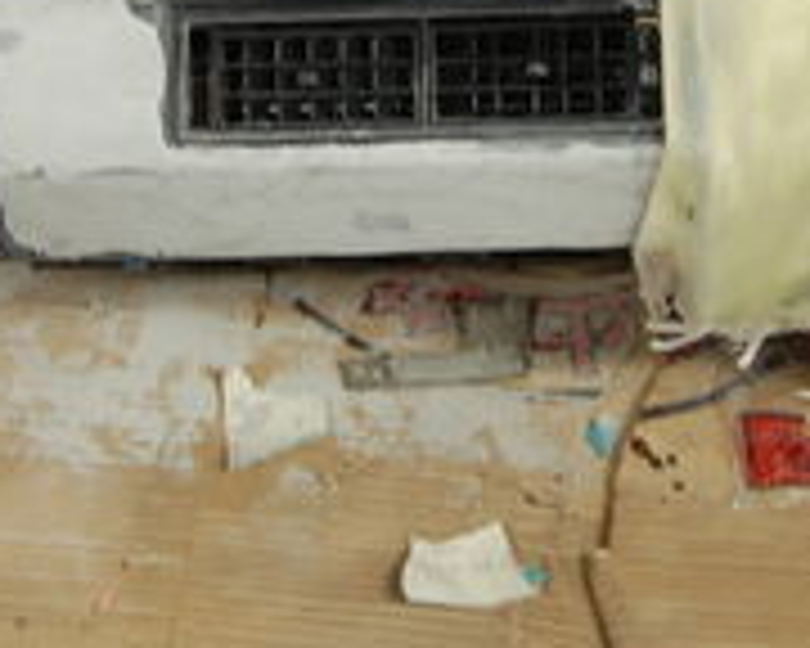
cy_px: 171
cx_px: 482
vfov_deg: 11.8
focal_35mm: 130
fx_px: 3116
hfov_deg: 14.8
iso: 500
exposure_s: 1/30
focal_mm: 26
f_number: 4
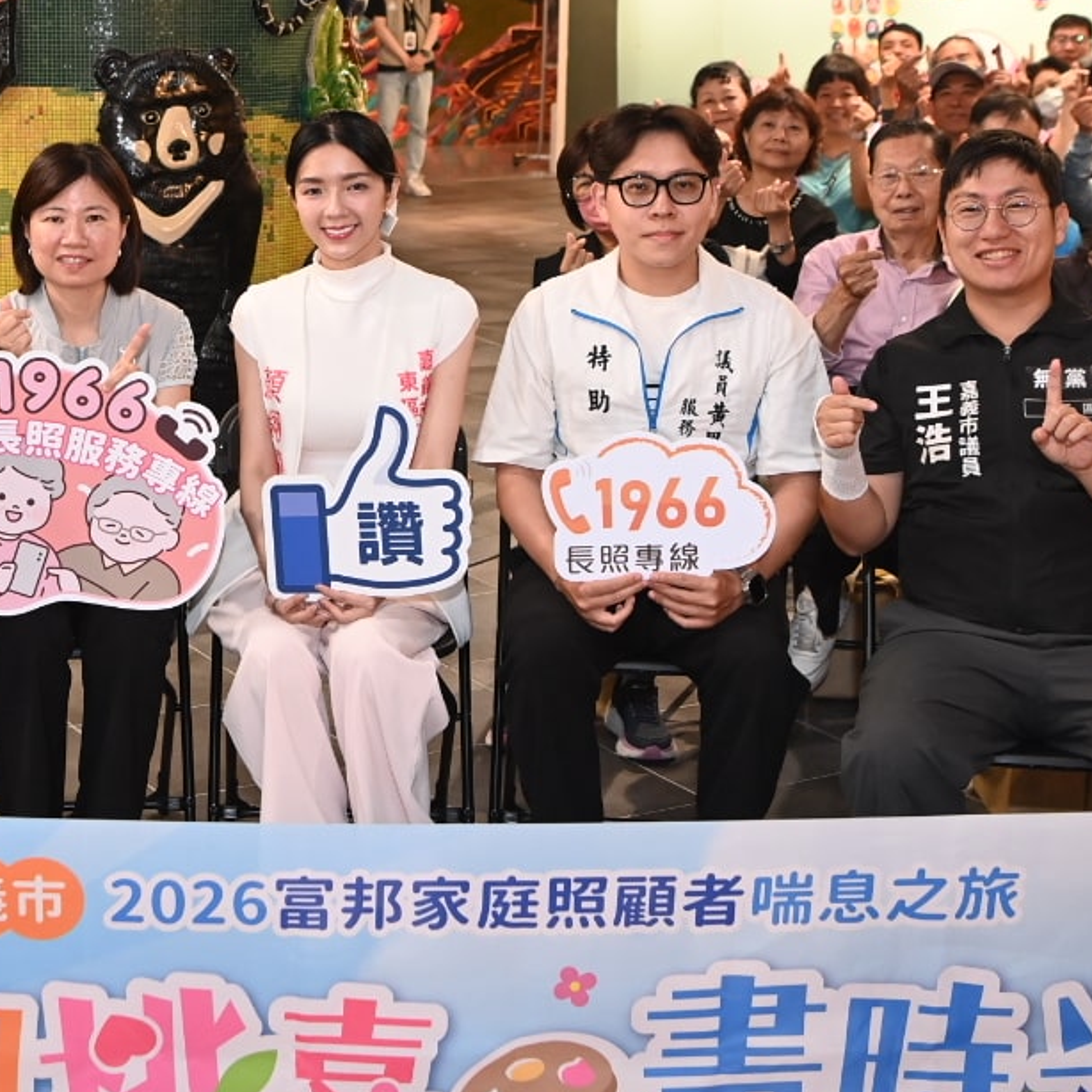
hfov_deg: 26.0
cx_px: 219
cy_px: 345
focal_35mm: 65
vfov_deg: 26.3
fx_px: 2320
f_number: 3.5
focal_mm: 29
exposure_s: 1/60
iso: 2500
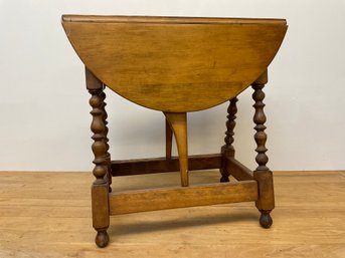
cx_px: 172
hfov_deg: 61.7
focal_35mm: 29
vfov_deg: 48.2
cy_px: 129
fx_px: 289
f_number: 1.8
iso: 64
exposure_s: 1/60
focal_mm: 3
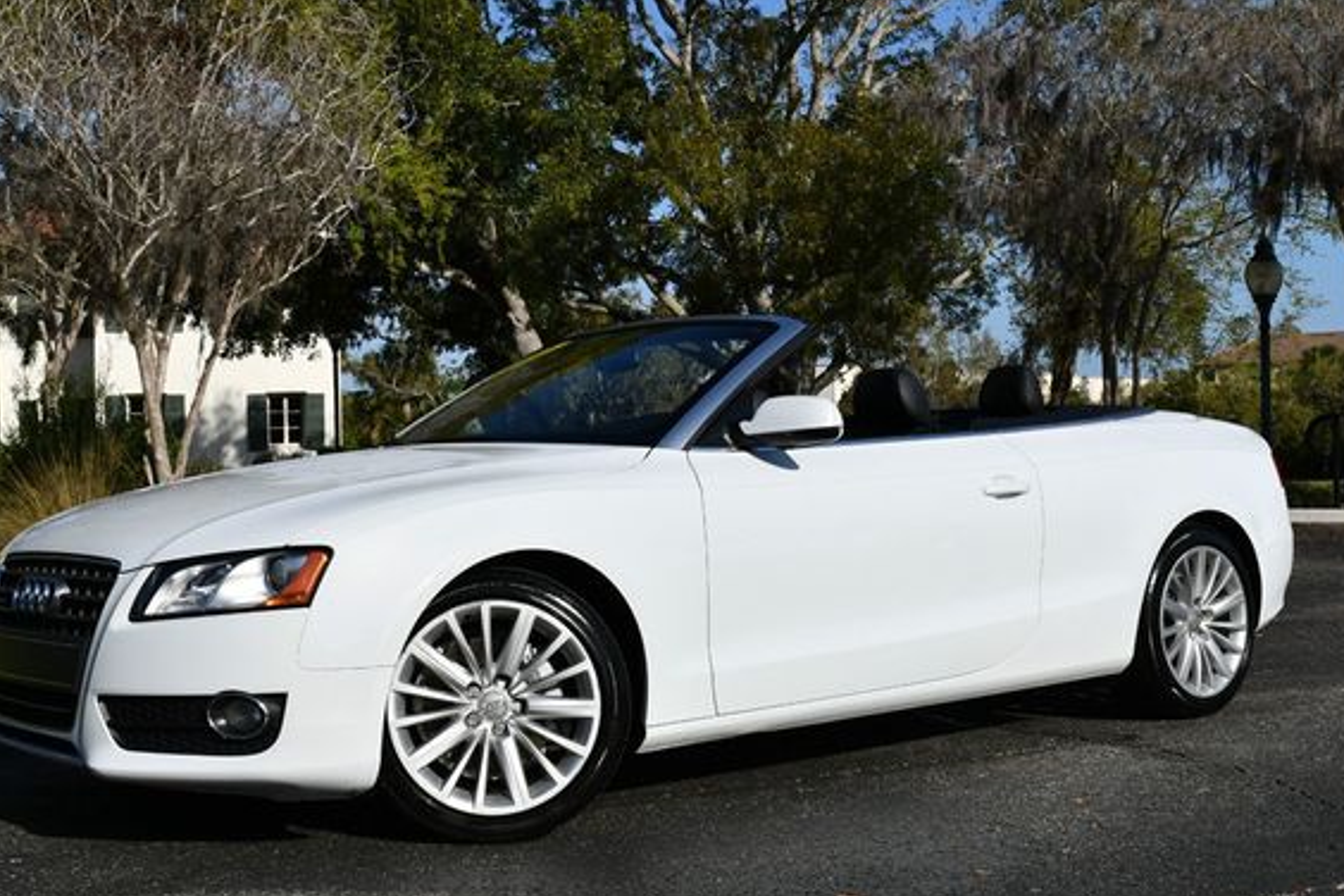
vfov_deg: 27.0
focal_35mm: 50
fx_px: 1867
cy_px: 429
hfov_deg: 39.6
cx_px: 605
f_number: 10
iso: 100
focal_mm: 22
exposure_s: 1/400
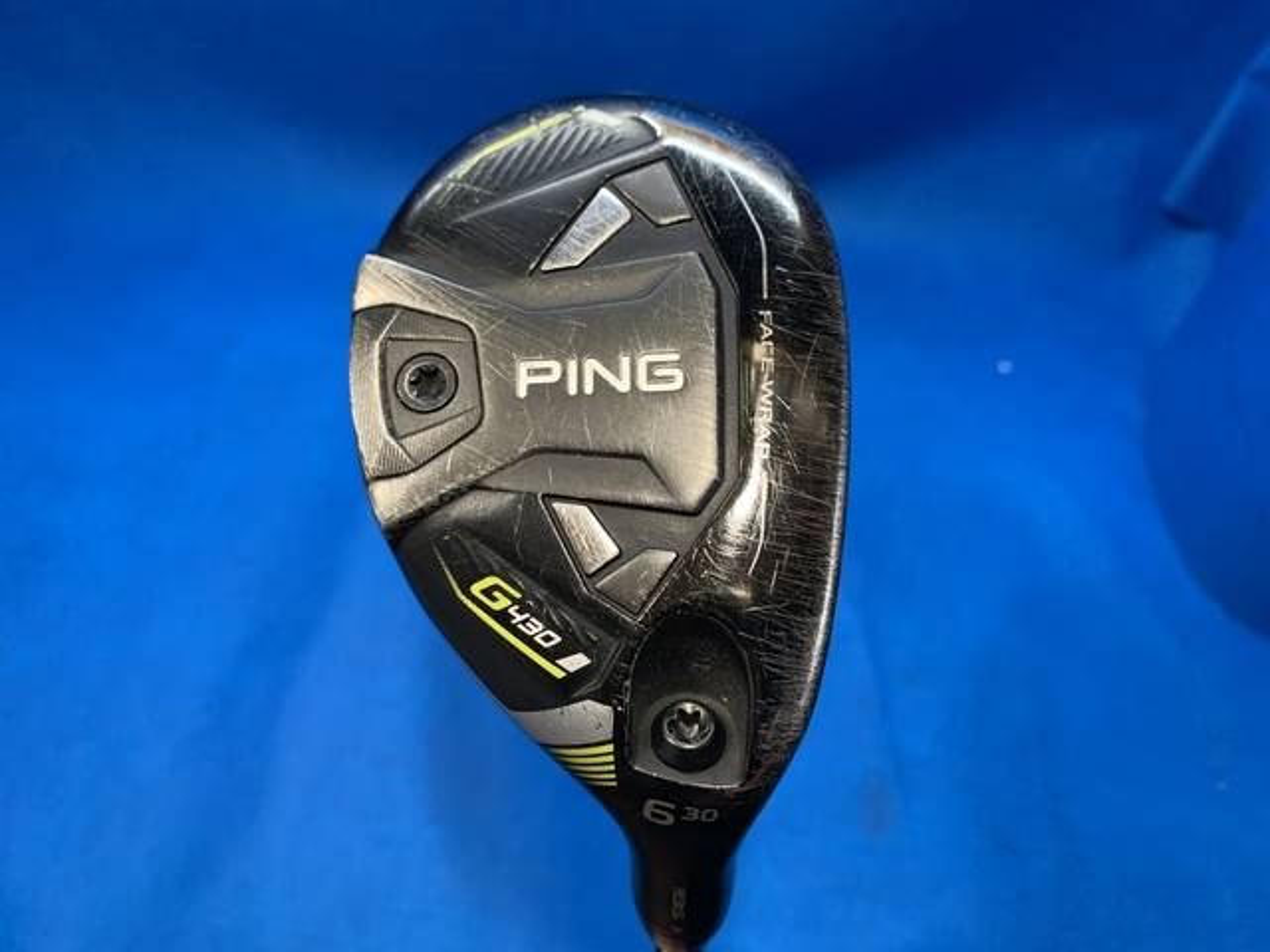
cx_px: 635
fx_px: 954
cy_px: 476
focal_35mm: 26
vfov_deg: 53.1
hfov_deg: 67.3
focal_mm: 4.25
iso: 100
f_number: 1.8
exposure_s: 1/60
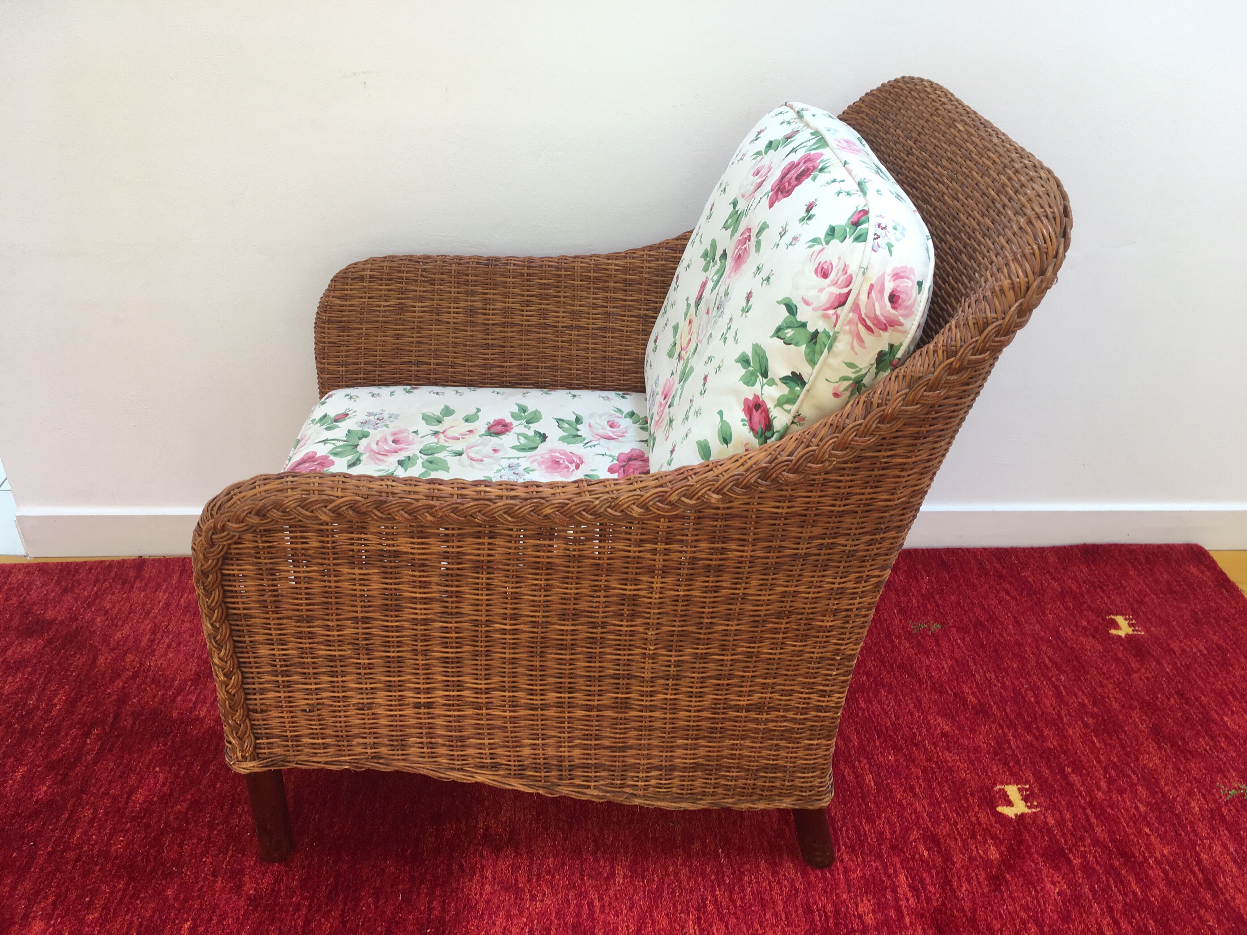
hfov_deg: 61.7
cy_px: 468
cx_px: 624
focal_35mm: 29
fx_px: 1045
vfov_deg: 48.2
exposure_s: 1/50
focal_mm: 4.15
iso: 25
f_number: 2.2
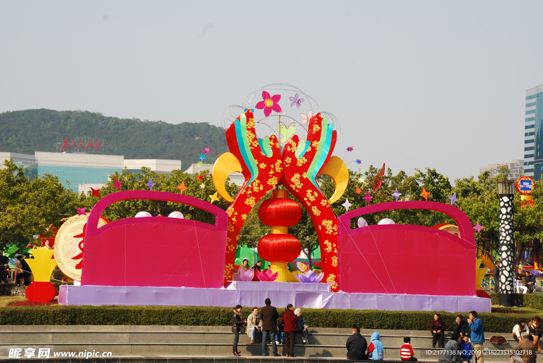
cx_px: 272
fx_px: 1585
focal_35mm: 105
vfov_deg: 13.1
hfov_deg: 19.4
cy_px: 182
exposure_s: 1/100
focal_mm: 70
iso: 100
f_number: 11
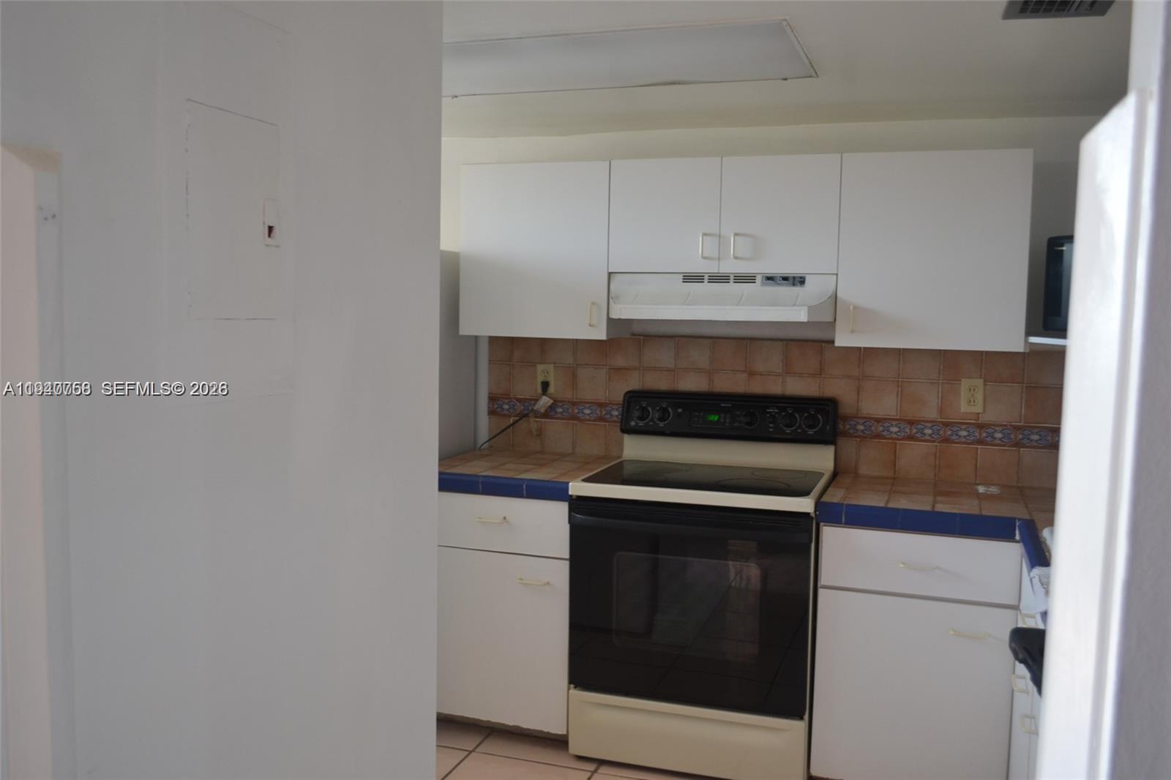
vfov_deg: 43.6
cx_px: 586
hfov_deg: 61.9
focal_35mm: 30
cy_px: 390
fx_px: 976
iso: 400
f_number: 4.5
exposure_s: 1/80
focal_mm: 20
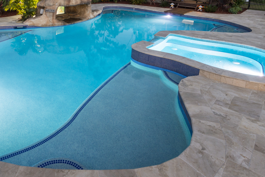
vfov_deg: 40.0
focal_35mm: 31
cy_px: 27
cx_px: 77
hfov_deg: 58.1
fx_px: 228
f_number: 7.1
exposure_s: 2.5
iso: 400
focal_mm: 15
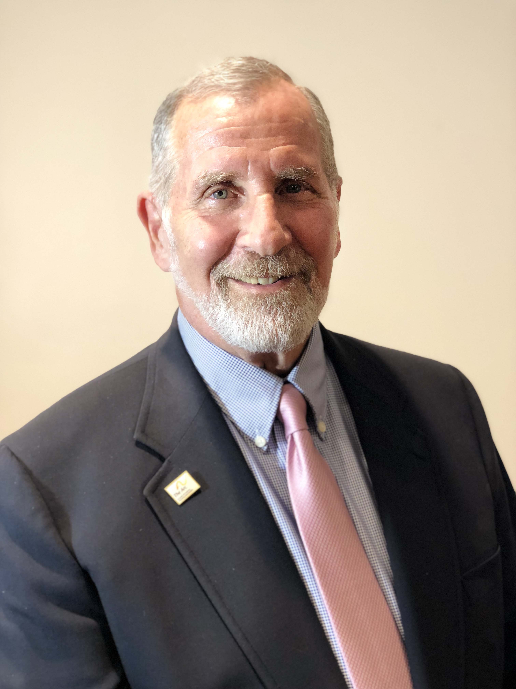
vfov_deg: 36.8
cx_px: 258
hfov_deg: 28.0
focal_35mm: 52
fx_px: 1034
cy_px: 344
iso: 125
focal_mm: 6
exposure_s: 1/30
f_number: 2.4
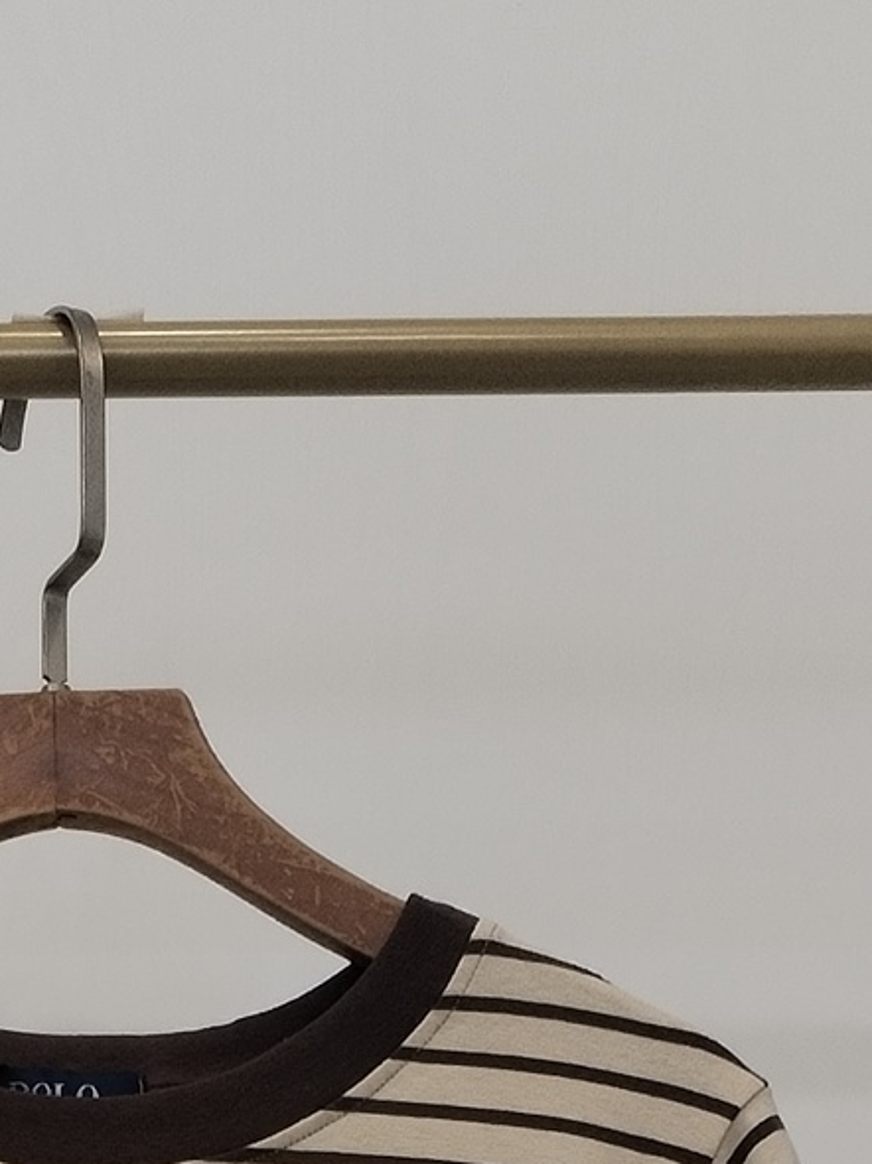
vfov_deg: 14.1
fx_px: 3966
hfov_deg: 12.5
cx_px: 93
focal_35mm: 118
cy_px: 2298
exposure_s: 1/60
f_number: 1.8
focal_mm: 4.75
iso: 170
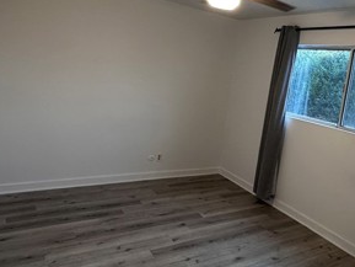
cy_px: 111
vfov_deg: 45.3
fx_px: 318
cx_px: 248
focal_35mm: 31
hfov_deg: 56.5
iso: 320
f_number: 2.2
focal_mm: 2.22
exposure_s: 1/120
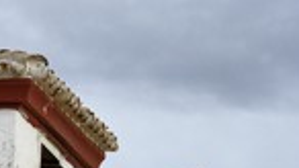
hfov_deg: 3.6
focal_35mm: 603
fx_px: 4779
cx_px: -29
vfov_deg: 2.0
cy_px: 104
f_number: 14
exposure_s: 1/250
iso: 800
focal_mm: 200
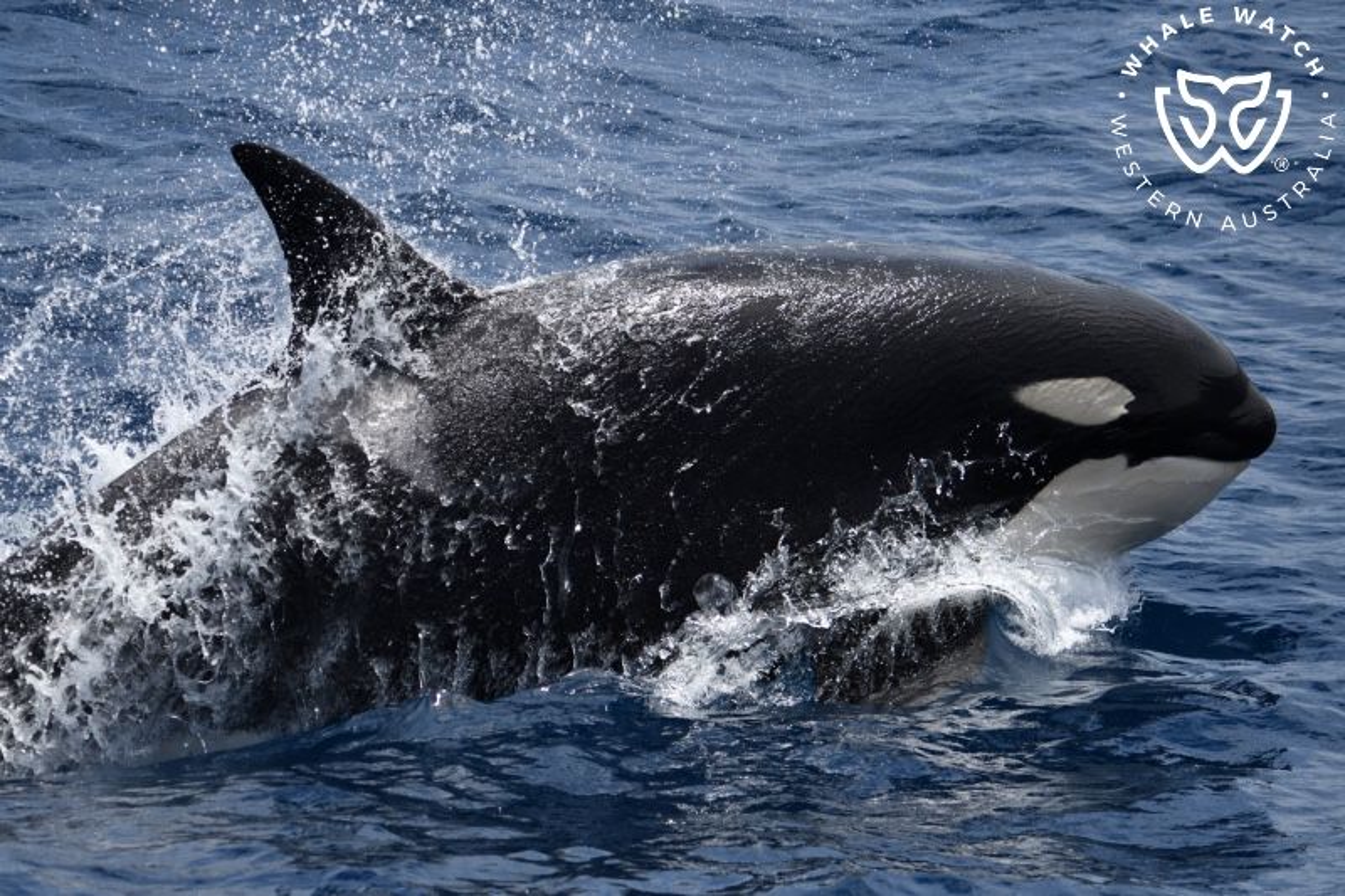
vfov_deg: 8.1
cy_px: 448
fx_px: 6350
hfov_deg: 12.1
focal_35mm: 170
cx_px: 672
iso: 720
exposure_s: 1/8000
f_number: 5.3
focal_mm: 170
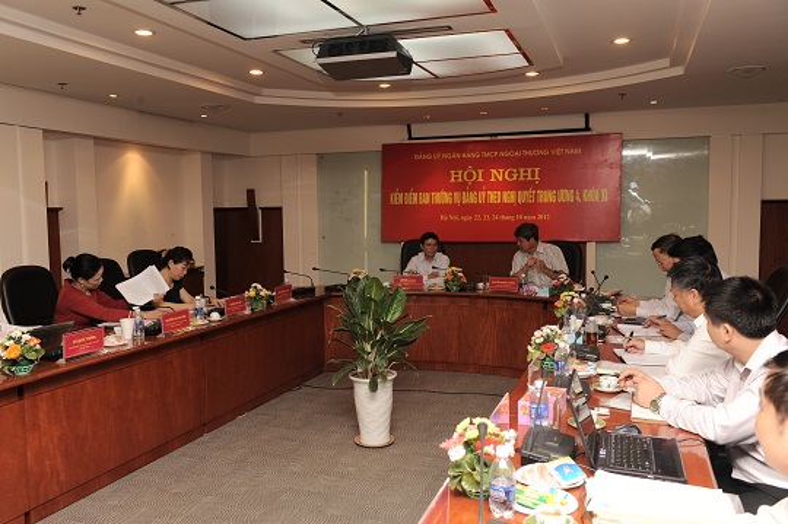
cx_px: 394
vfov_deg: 41.0
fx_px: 700
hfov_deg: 58.8
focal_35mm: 32
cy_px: 262
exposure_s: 1/60
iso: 400
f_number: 7.1
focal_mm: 32
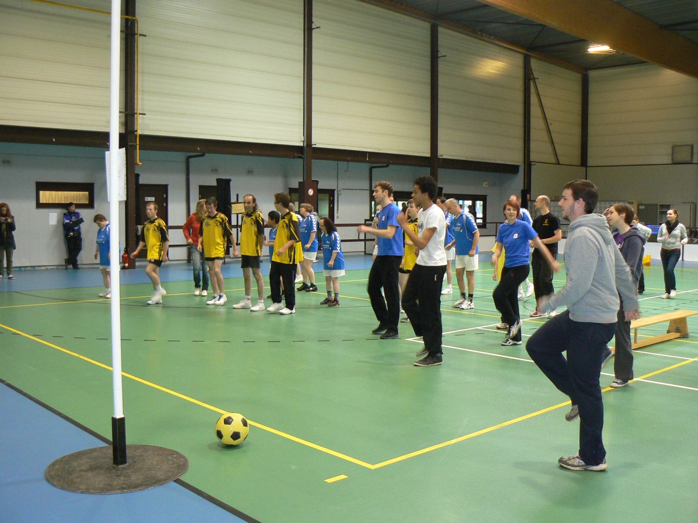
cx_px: 349
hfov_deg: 51.4
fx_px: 726
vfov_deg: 39.7
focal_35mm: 36
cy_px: 262
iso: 250
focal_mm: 6
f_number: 2.8
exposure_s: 1/30
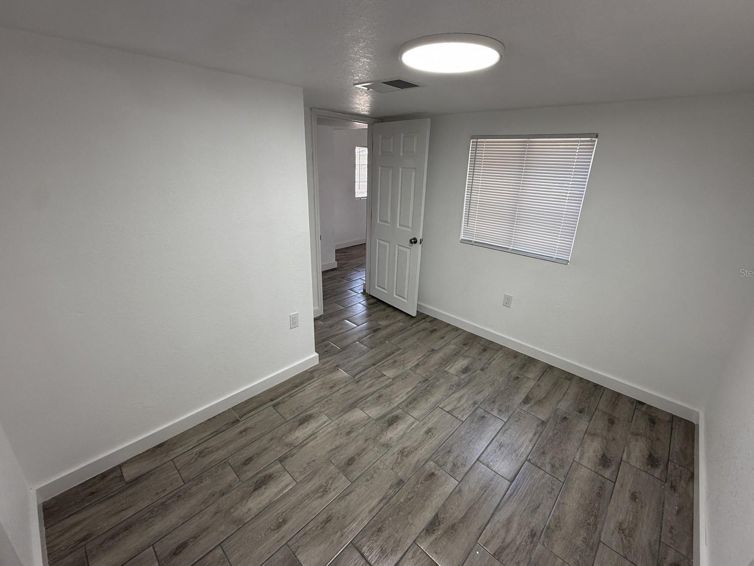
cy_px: 272
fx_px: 327
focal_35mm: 15
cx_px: 383
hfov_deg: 98.2
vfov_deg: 81.7
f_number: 2.2
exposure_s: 1/120
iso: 80
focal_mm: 2.22
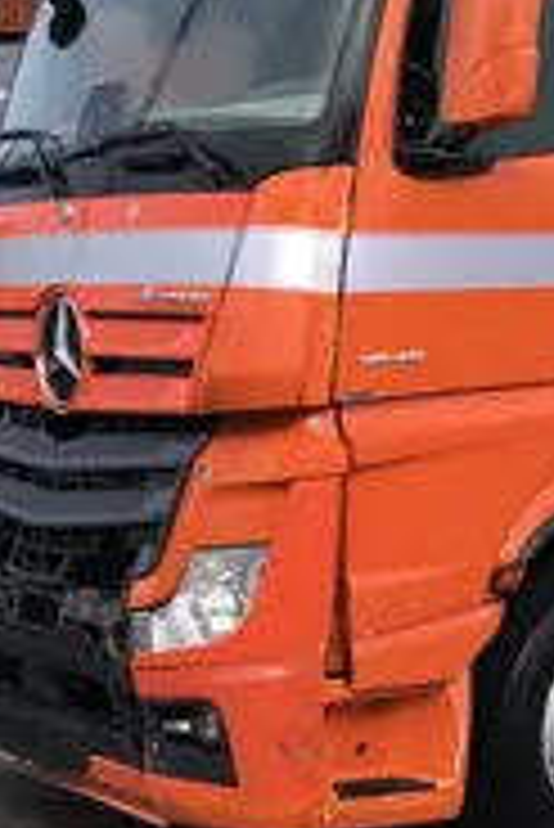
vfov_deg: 26.3
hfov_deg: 17.0
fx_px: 1751
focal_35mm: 76
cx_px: 716
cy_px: 220
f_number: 1.8
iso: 20
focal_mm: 3.99
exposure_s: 1/787
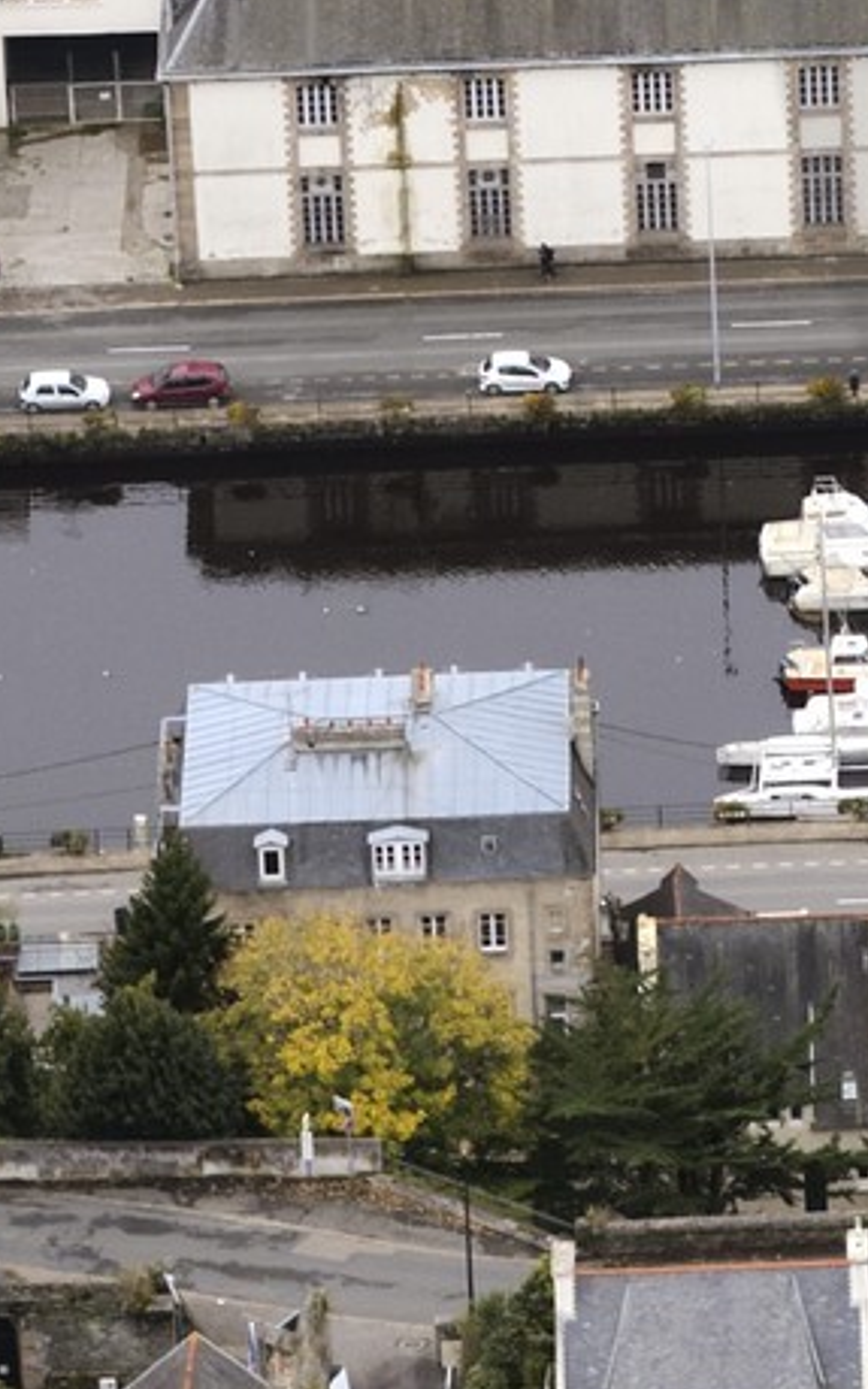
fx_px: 11011
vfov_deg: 7.2
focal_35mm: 291
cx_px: 1990
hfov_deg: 4.4
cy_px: -163
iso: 800
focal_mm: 82
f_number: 5.6
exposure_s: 1/1000
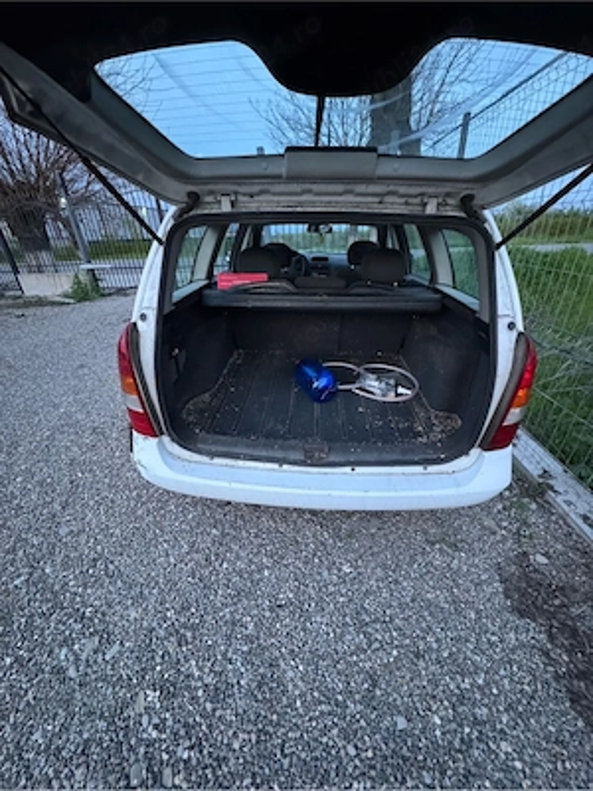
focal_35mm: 14
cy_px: 396
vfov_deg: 102.1
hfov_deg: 85.7
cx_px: 296
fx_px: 320
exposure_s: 1/46
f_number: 2.2
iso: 1250
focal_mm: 2.22
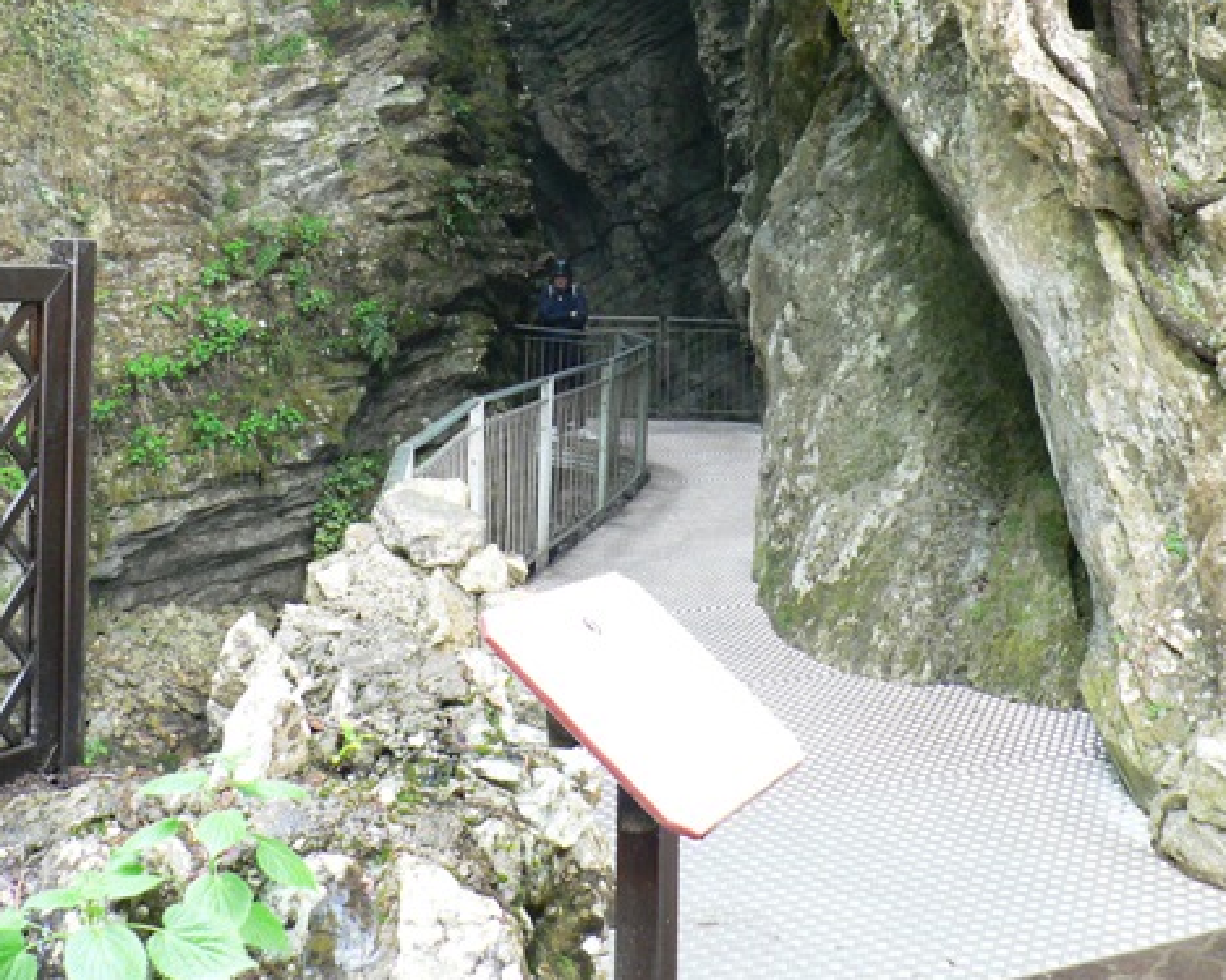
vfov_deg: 30.5
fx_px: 1741
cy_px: 170
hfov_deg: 38.8
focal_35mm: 48
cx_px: 606
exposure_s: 1/25
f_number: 2.8
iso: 200
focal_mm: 6
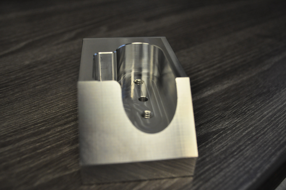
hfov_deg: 53.2
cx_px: 143
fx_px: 286
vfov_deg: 36.8
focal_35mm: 36
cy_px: 95
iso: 1600
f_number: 5
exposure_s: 1/400
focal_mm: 24
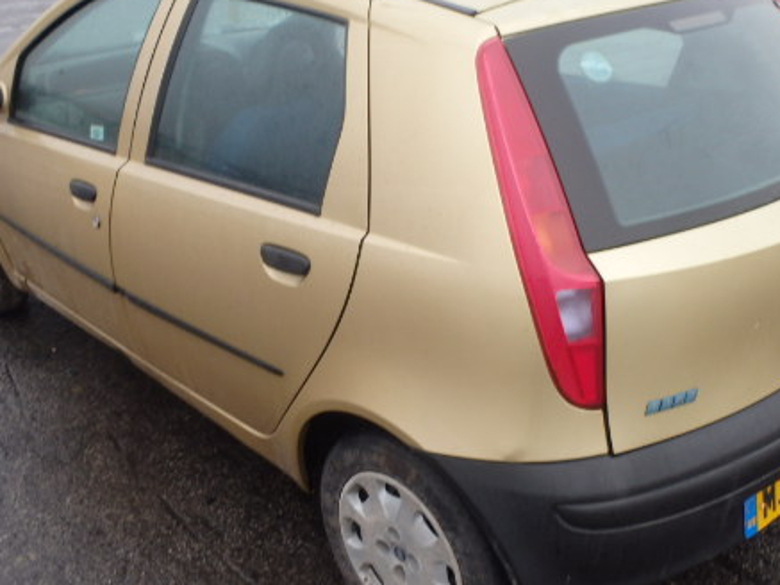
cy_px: 289
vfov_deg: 35.2
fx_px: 924
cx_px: 400
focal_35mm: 41
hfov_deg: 45.8
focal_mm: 5
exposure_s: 1/60
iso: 160
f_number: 3.9
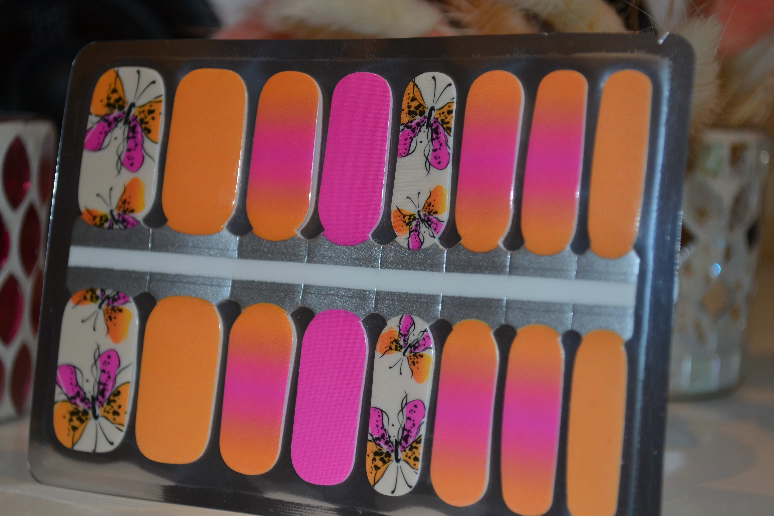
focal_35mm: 69
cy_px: 258
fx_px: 1483
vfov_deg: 19.7
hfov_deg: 29.2
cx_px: 387
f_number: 5.3
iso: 250
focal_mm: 46
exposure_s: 1/60
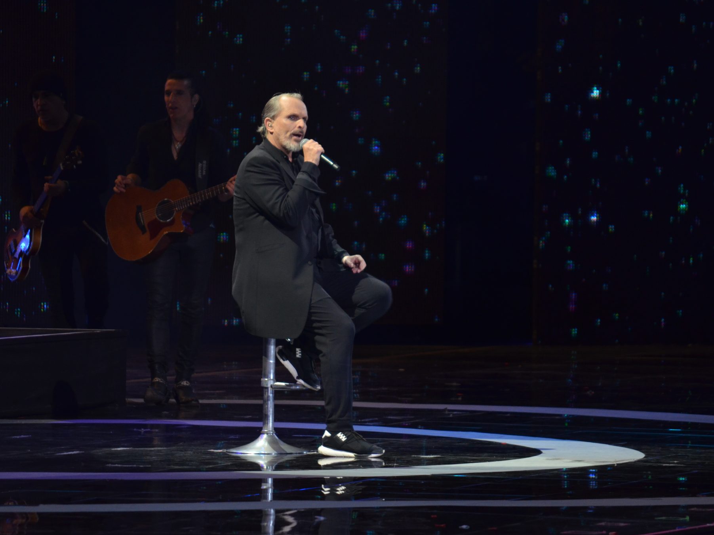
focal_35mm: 327
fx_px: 6744
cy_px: 268
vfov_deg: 4.5
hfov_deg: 6.1
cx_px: 329
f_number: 5.6
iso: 1000
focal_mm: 200
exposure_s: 1/125
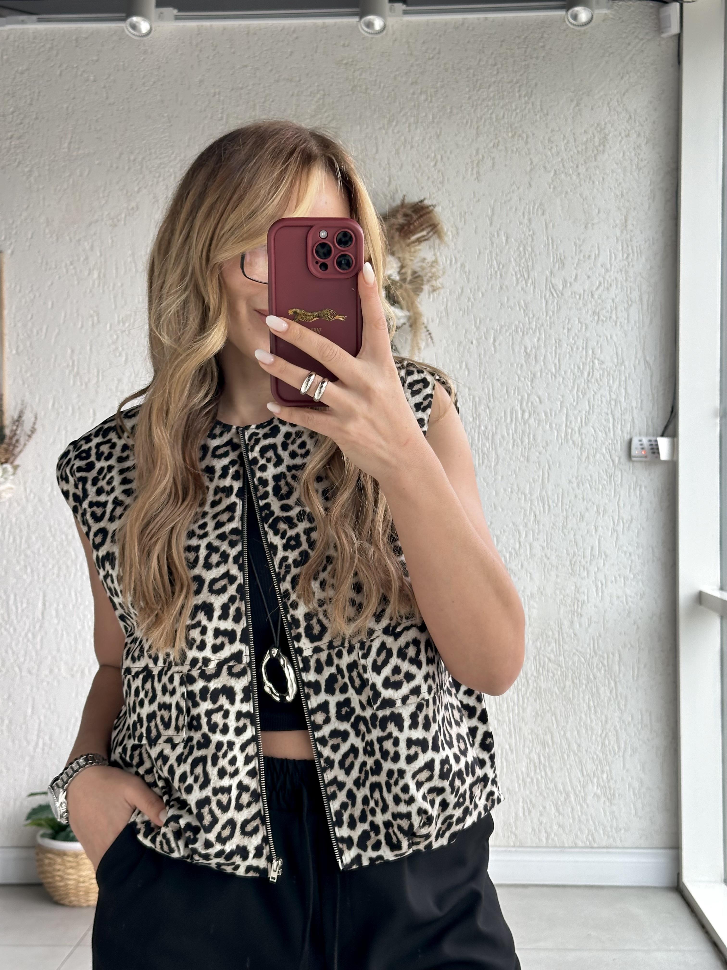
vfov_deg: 39.7
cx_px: 364
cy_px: 485
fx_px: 1344
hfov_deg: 30.3
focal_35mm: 48
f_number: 1.78
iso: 80
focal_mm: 6.86
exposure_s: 1/136
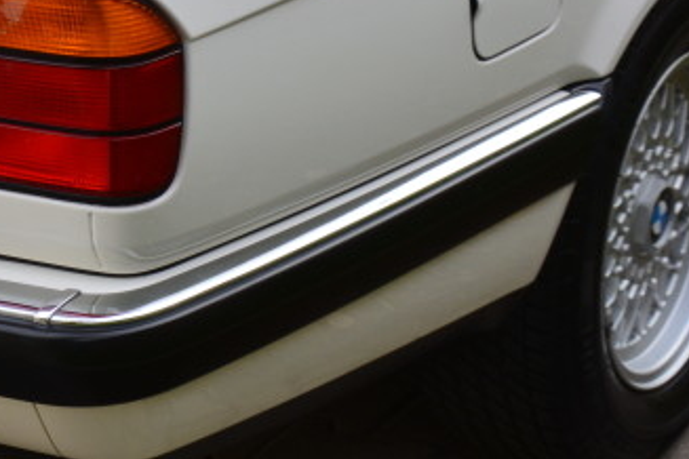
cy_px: 100
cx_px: -61
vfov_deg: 8.3
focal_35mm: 165
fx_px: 3149
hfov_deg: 12.3
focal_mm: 35
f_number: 10
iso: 280
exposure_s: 1/60
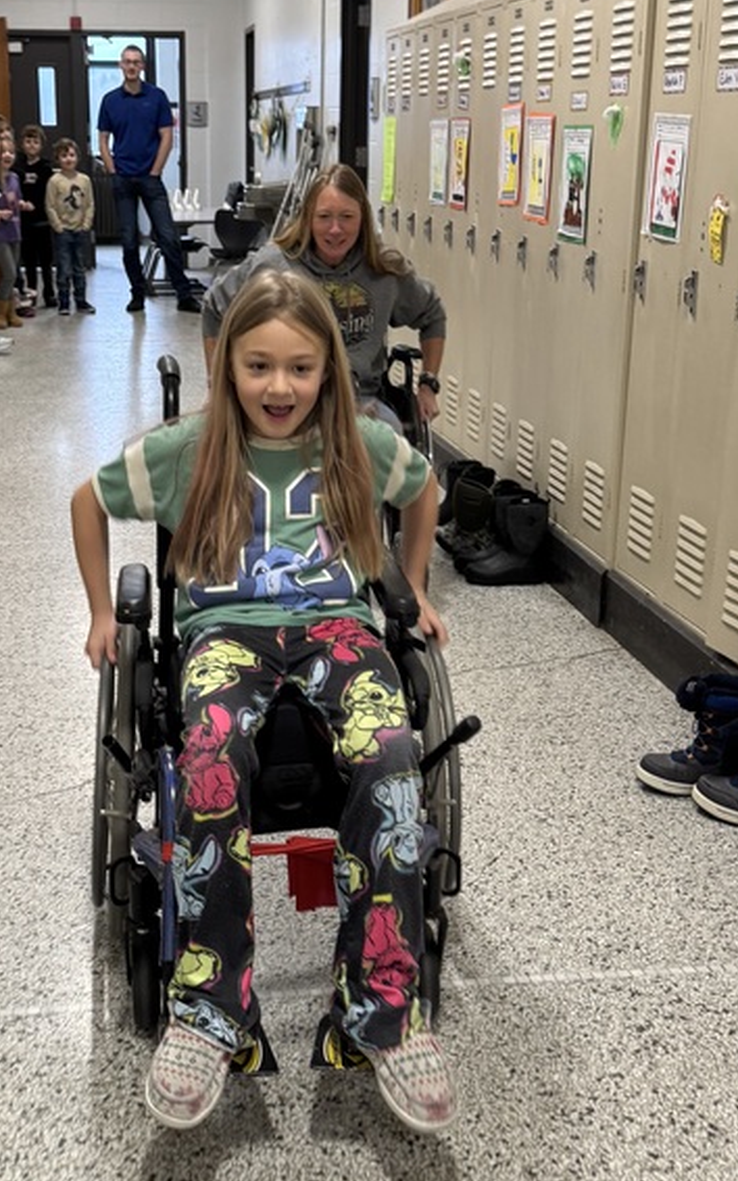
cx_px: 263
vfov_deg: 43.5
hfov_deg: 27.9
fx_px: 1480
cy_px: 568
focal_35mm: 46
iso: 125
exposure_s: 1/60
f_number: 1.78
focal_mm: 6.76
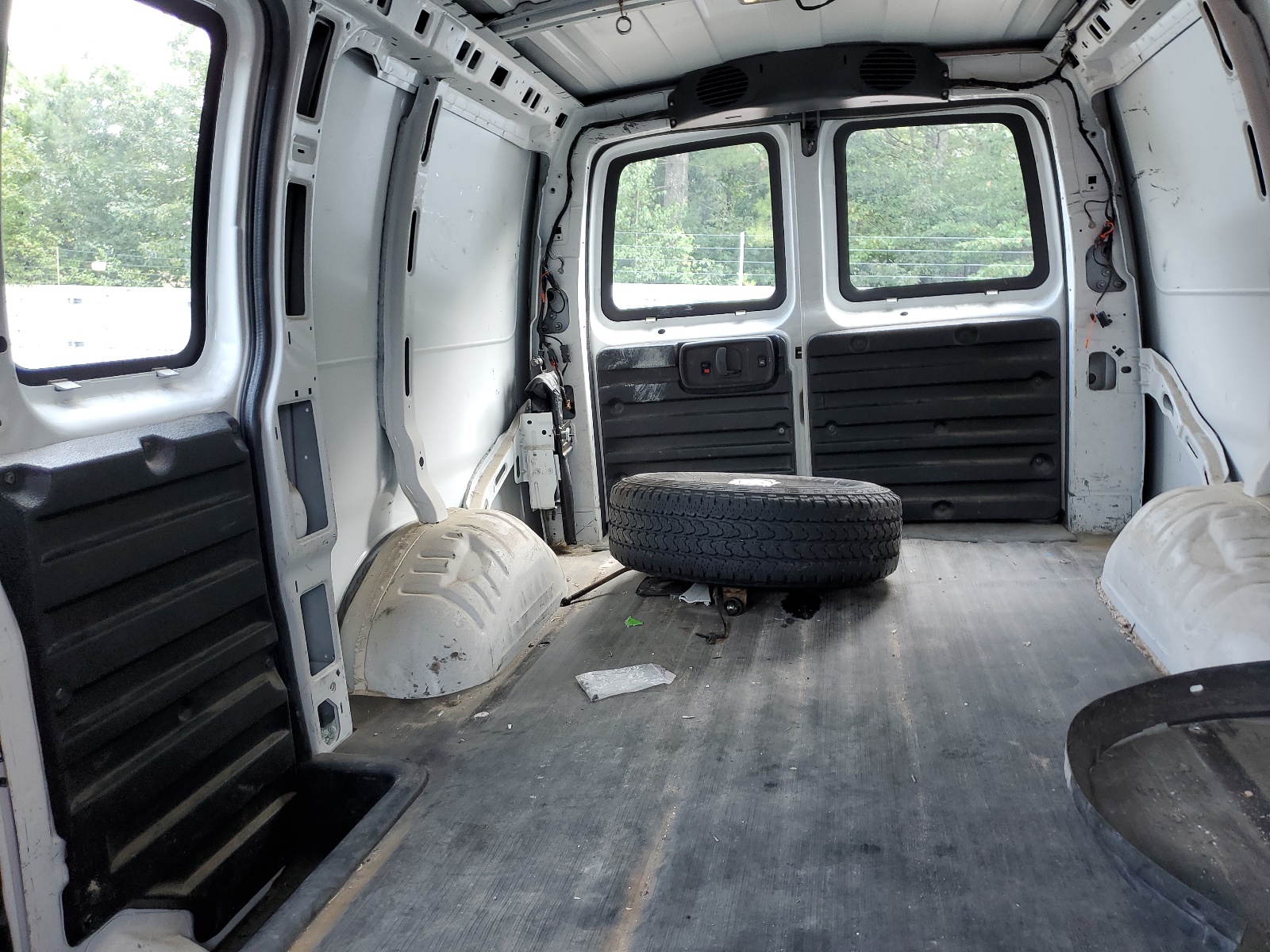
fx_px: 954
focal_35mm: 26
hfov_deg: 67.3
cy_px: 476
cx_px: 635
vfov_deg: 53.1
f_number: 1.5
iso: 53
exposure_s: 1/60.2
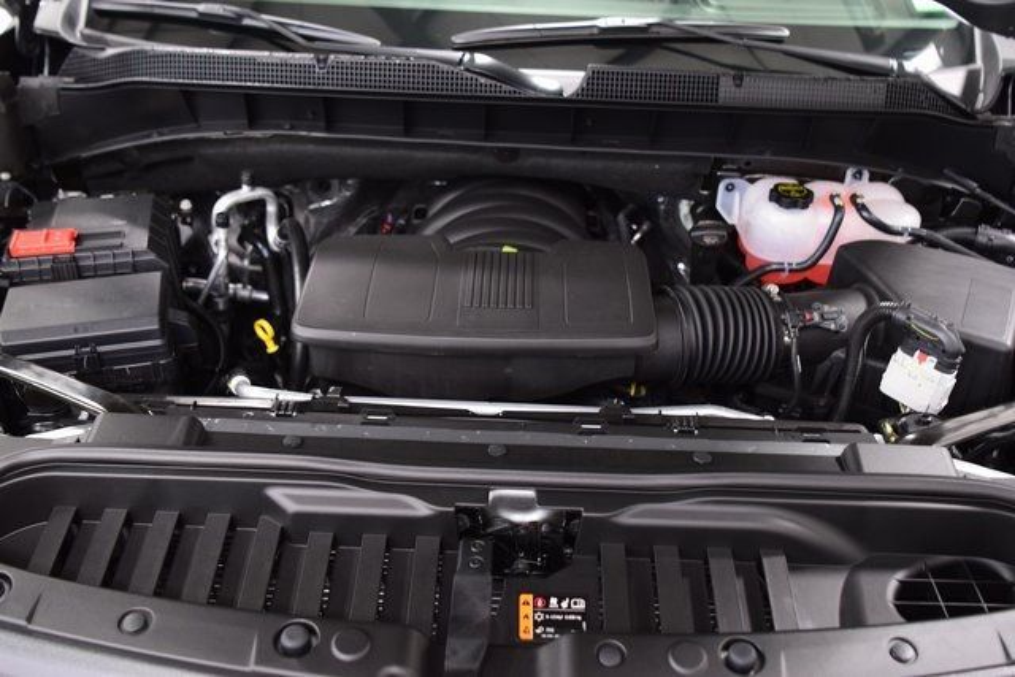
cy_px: 338
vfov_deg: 36.9
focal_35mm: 36
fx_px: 1015
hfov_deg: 53.1
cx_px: 508
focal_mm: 24
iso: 1600
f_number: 2.8
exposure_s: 1/50
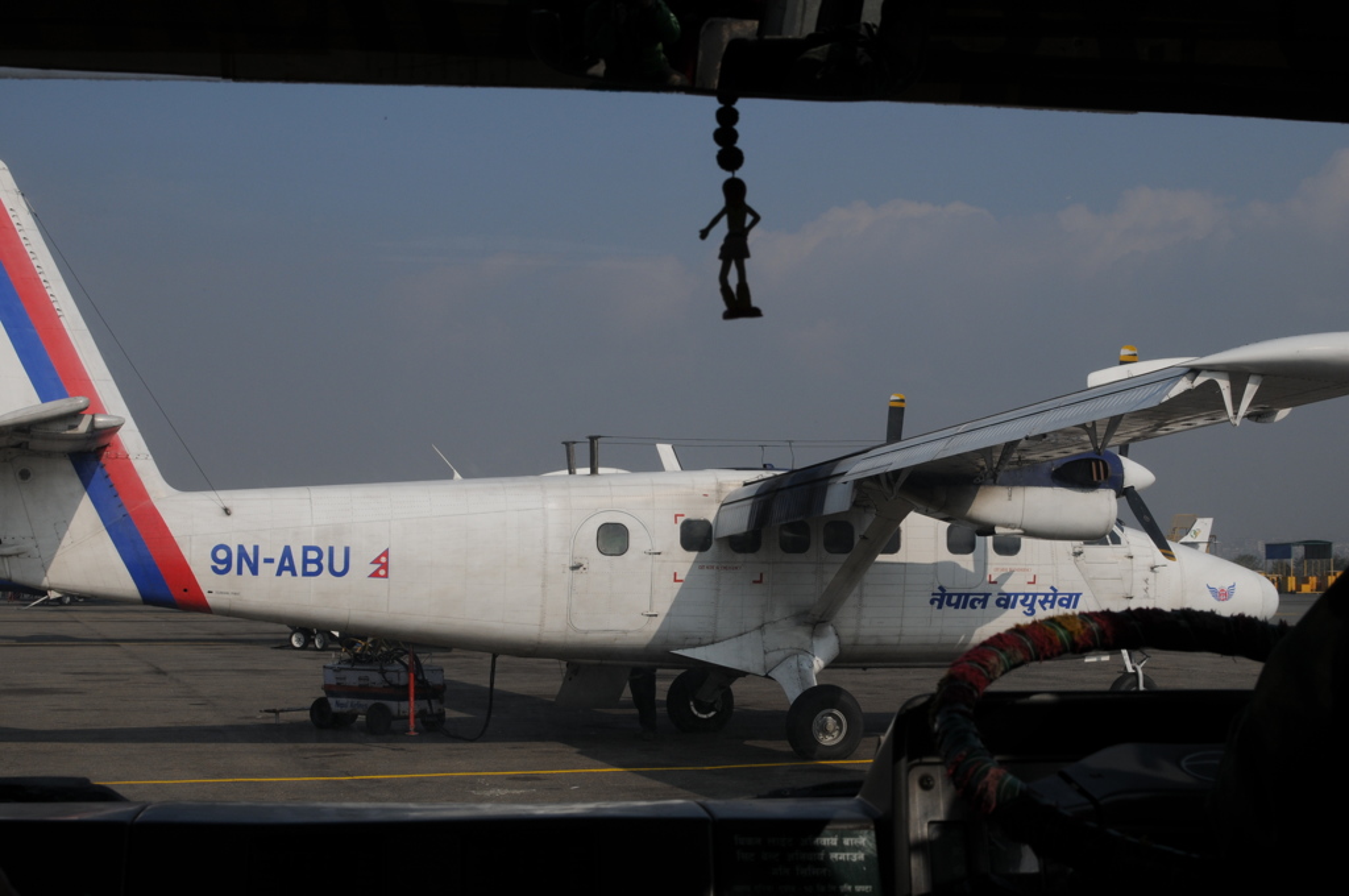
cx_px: 674
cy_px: 448
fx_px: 1965
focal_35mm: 52
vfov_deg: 25.7
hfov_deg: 37.9
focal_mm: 35
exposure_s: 1/500
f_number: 11
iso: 200
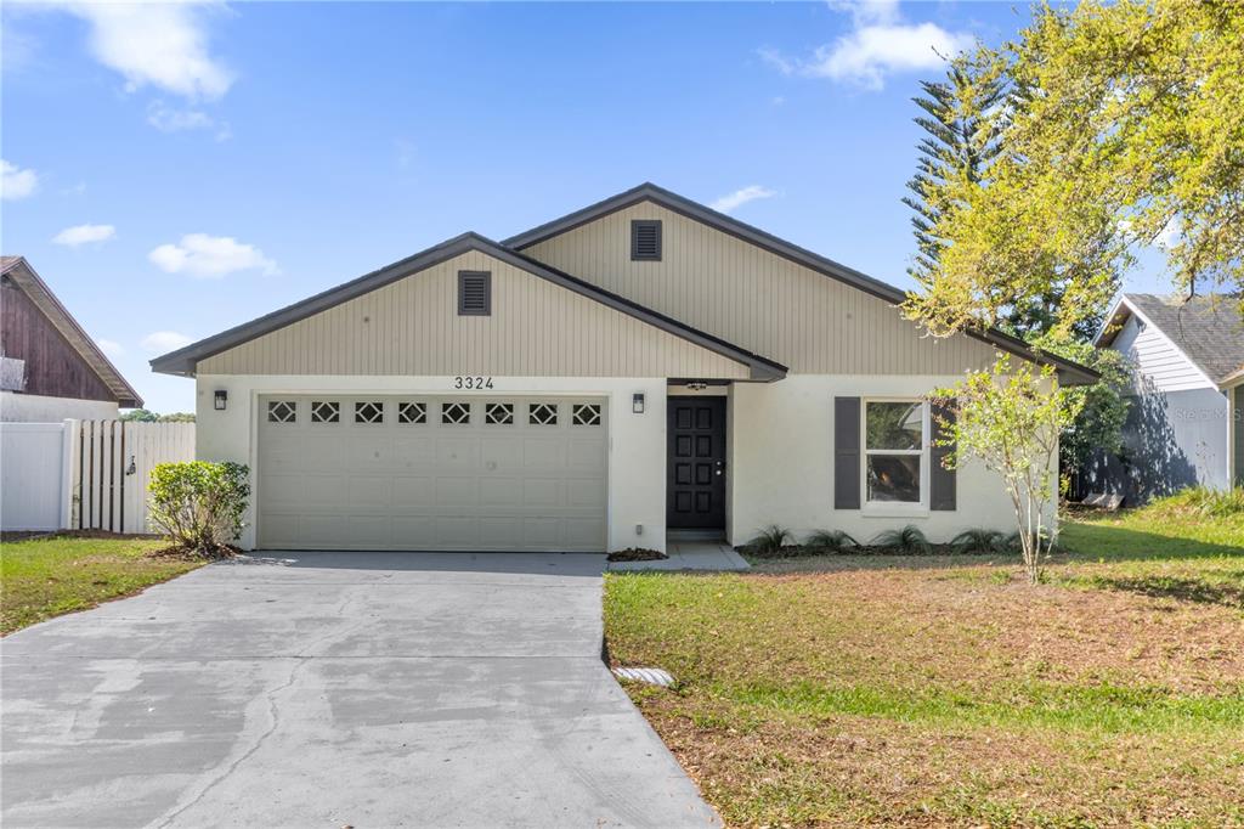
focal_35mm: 35
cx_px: 622
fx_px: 1209
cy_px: 414
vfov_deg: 37.8
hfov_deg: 54.4
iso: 160
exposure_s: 1/100
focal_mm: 35
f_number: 20
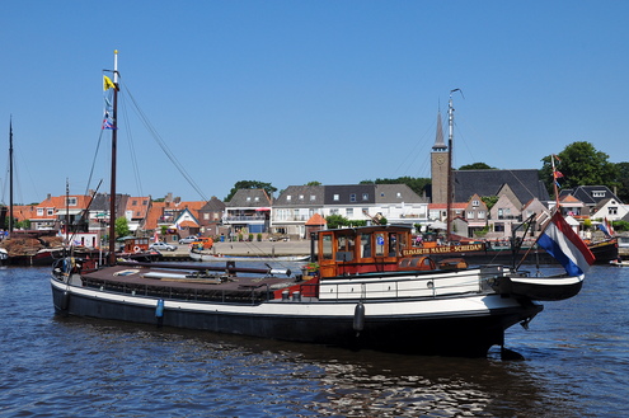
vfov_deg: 28.0
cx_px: 314
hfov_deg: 41.2
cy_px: 209
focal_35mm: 48
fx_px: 838
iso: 250
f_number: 11
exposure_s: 1/500
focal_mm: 32
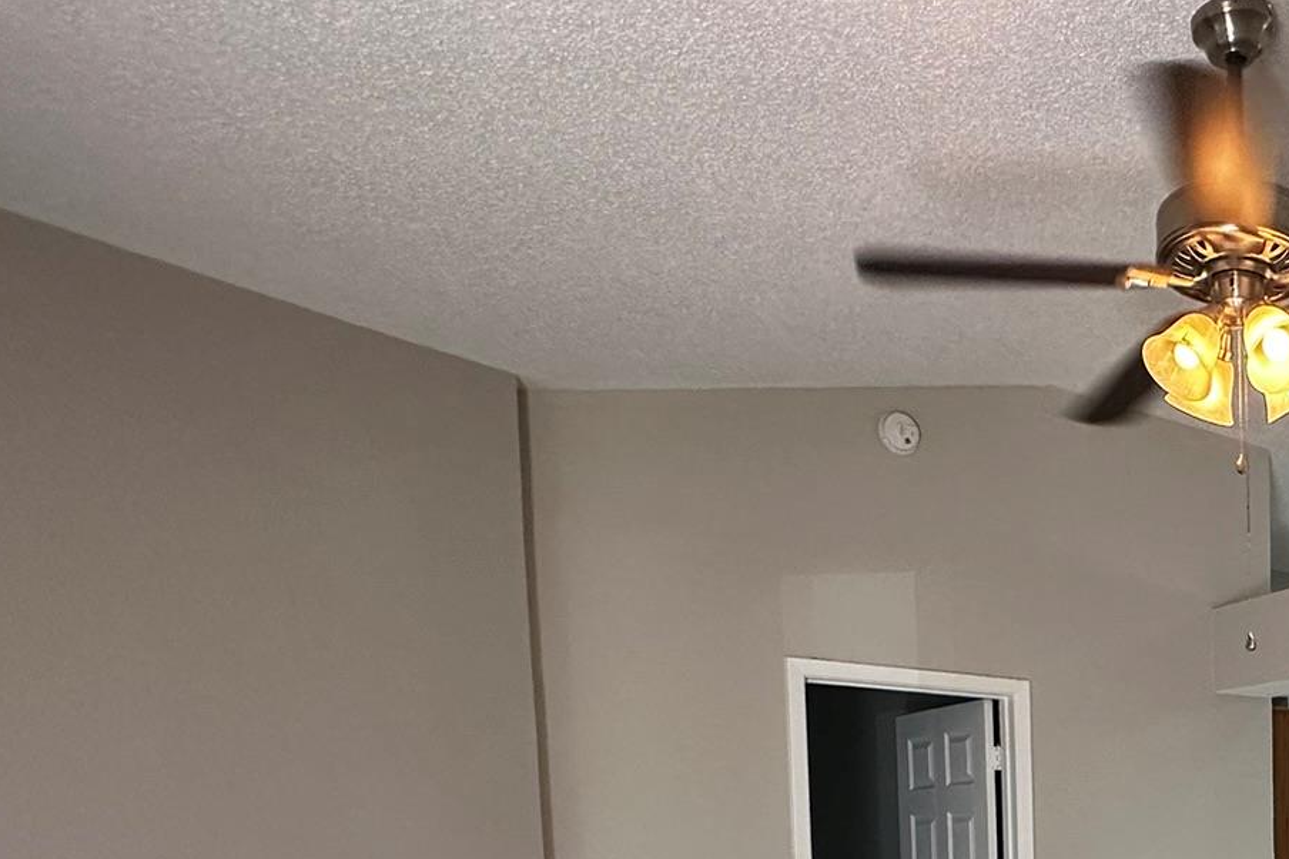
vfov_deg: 34.7
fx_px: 1181
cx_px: 1308
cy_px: 932
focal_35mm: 33
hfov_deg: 47.0
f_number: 2.2
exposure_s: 1/120
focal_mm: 2.22
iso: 200
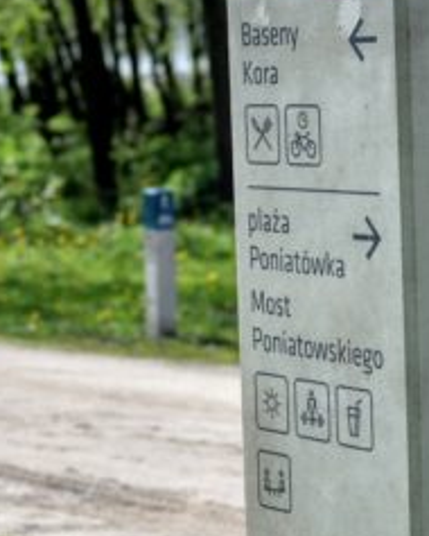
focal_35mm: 152
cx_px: 61
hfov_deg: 10.1
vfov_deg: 12.6
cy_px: 406
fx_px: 2409
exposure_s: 1/4000
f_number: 3.5
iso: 400
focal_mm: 50
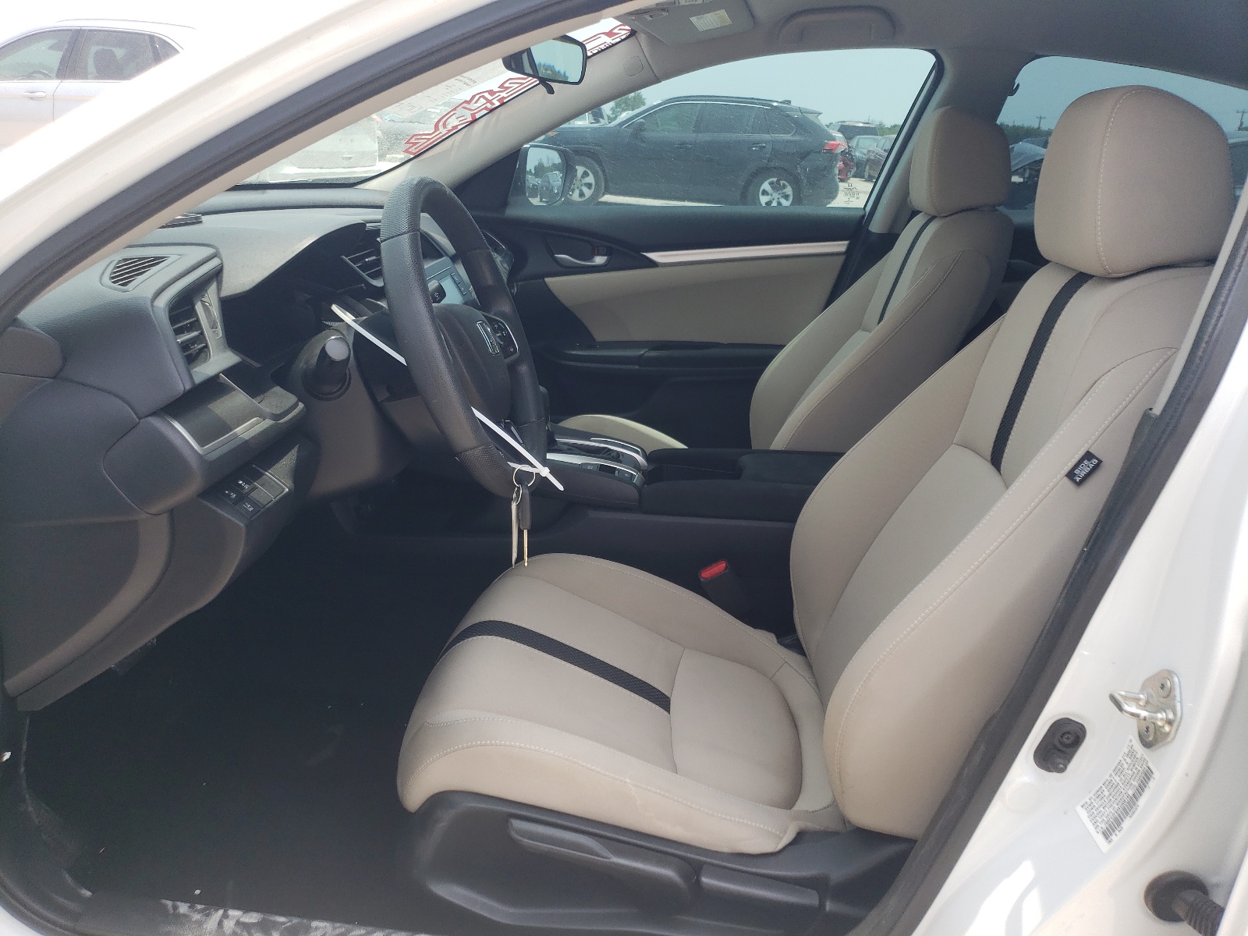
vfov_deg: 53.1
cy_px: 468
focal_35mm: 26
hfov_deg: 67.3
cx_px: 624
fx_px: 937
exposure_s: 1/909
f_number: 1.5
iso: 50
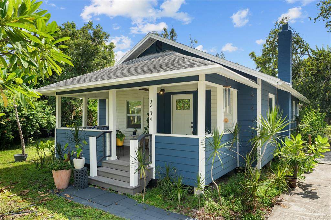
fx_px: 221
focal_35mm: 24
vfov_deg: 53.1
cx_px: 166
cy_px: 110
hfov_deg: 73.8
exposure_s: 1/60
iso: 250
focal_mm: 24
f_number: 9
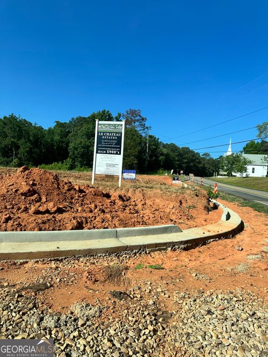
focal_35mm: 24
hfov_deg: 56.8
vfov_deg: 71.6
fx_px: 248
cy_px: 178
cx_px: 134
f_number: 1.78
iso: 80
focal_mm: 6.86
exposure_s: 1/3597
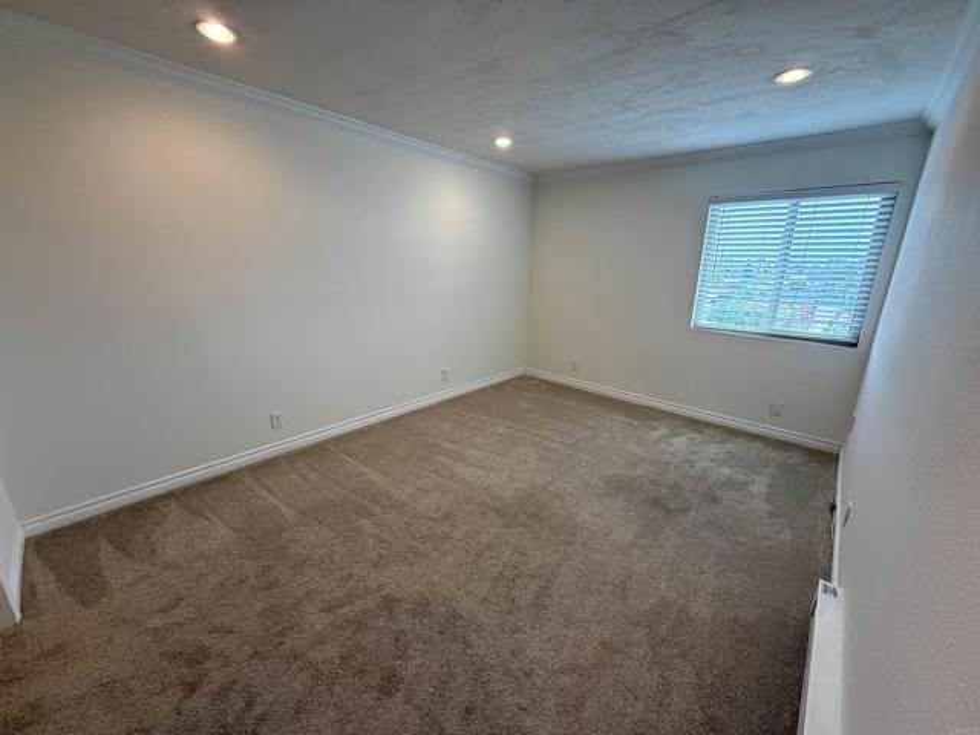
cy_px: 368
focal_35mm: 14
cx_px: 490
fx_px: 396
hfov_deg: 102.1
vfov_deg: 85.7
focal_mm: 2.22
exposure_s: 1/120
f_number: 2.2
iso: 200
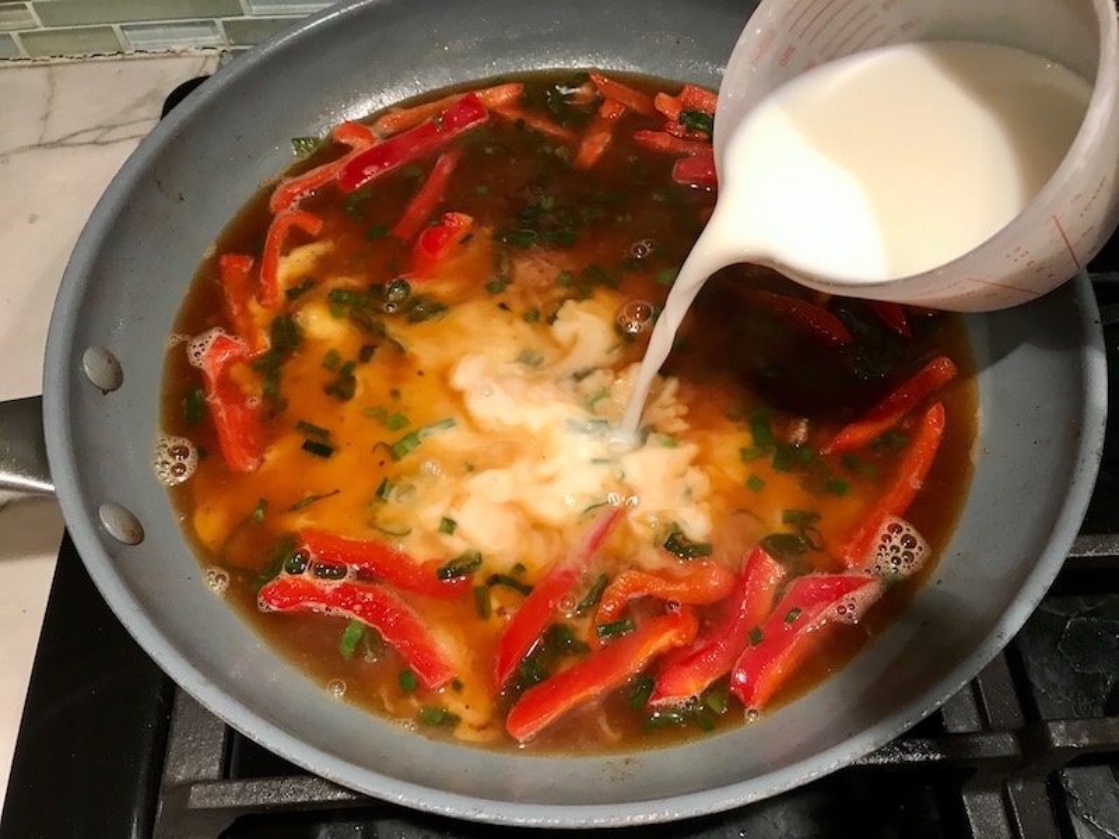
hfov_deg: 63.4
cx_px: 560
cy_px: 420
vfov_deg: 49.7
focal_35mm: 28
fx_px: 905
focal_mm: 3.99
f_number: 1.8
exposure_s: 1/20
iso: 40
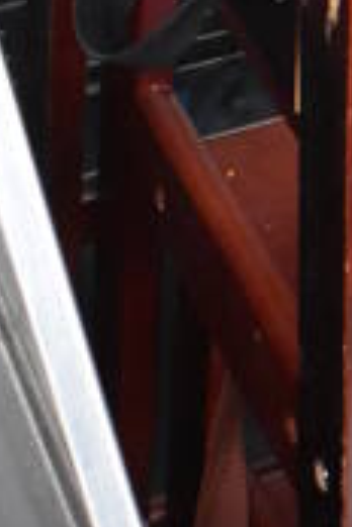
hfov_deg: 9.1
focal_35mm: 142
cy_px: 201
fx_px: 2083
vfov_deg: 14.4
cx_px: 686
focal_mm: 18
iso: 3200
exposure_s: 1/125
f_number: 3.5
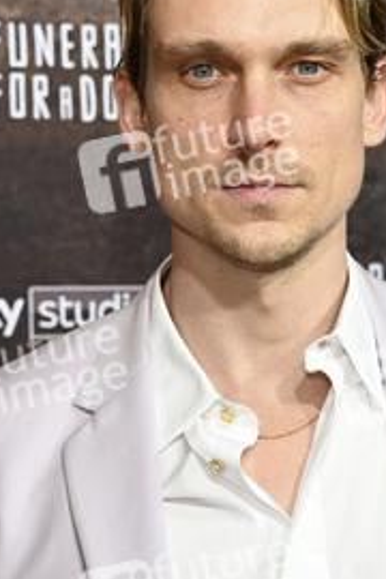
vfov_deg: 22.9
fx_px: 1431
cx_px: 252
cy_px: 270
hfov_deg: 15.3
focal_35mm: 89
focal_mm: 60
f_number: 6.3
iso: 400
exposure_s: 1/200
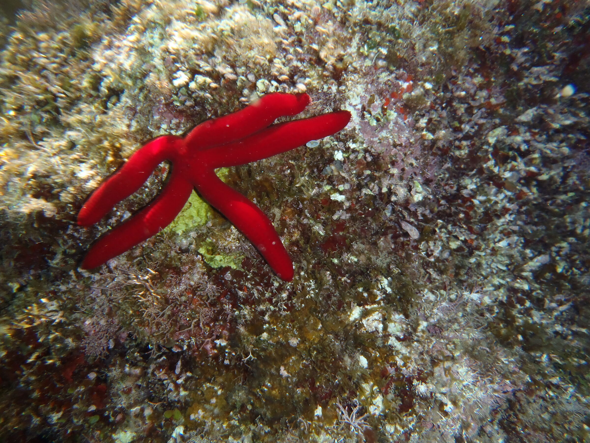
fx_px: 477
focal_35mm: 28
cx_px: 295
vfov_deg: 49.7
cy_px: 222
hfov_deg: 63.4
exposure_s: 1/30
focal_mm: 5
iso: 125
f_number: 11
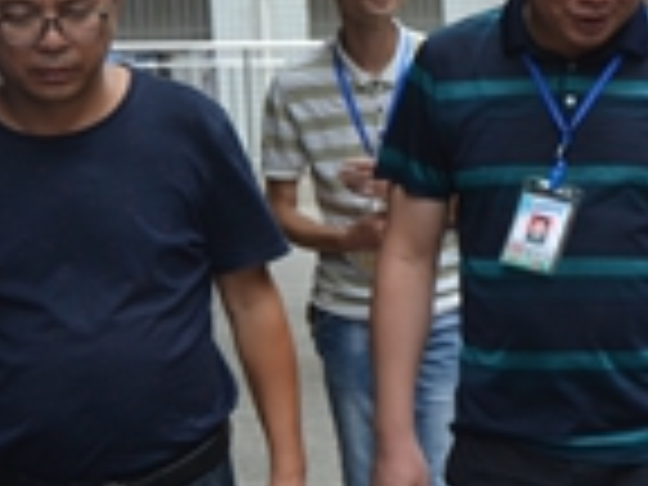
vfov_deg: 8.5
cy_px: 268
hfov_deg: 11.1
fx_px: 3270
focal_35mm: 175
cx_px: 783
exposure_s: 1/160
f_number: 6.3
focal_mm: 35
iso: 200
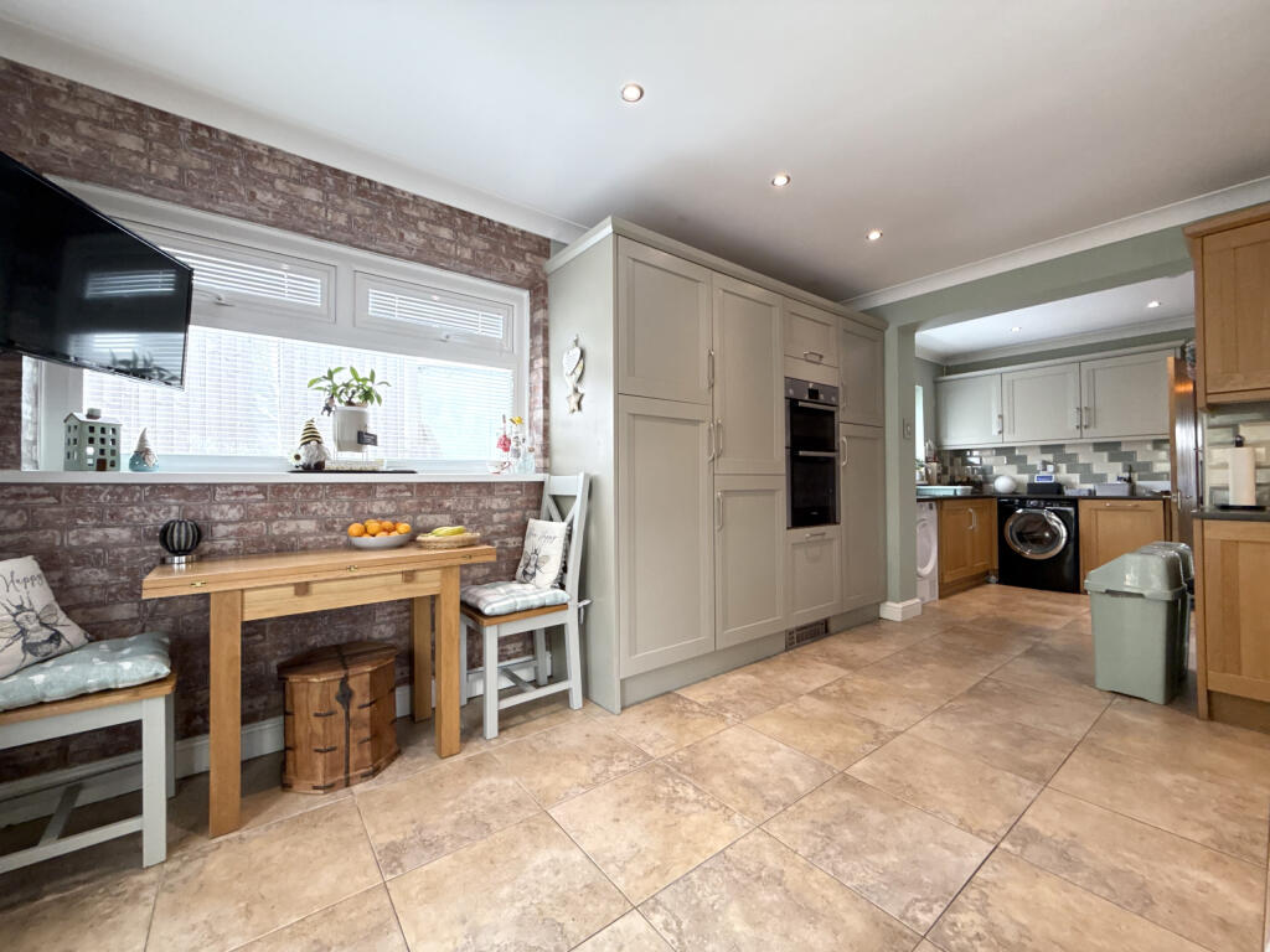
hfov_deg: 102.1
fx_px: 514
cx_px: 635
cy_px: 476
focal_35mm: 14
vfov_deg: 85.7
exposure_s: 1/100
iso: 160
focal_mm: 2.22
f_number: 2.2
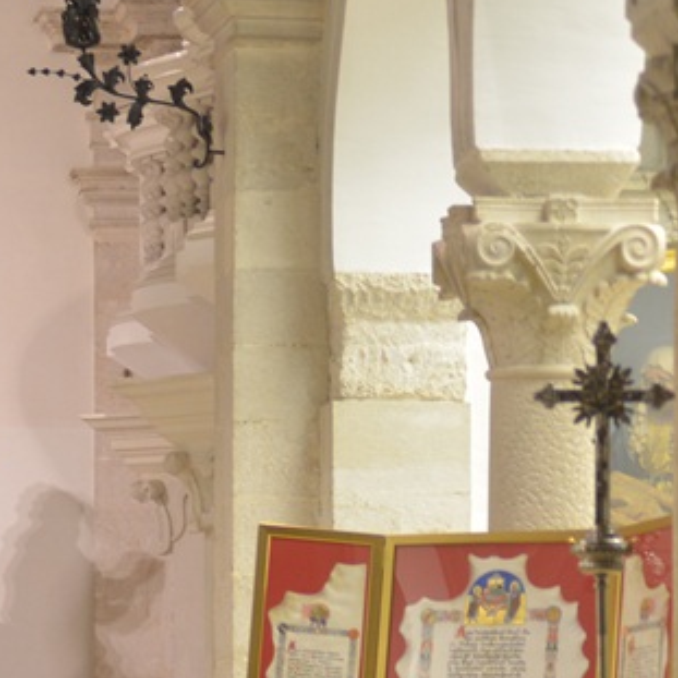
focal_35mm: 224
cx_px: -373
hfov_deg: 7.7
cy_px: 586
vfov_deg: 7.8
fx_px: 4964
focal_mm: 80
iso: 1000
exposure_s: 1/100
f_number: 2.8
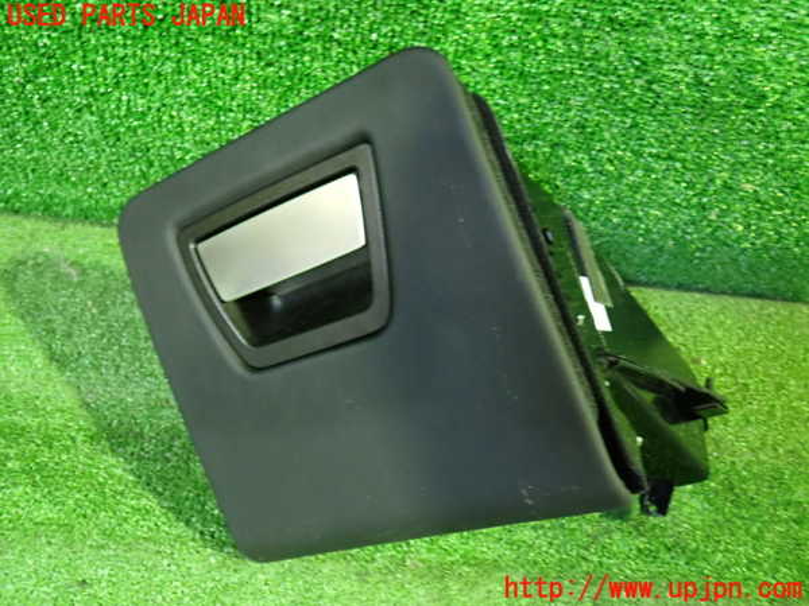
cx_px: 404
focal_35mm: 30
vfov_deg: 46.8
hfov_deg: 60.0
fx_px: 701
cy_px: 303
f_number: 2.3
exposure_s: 1/15
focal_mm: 5.4
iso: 800
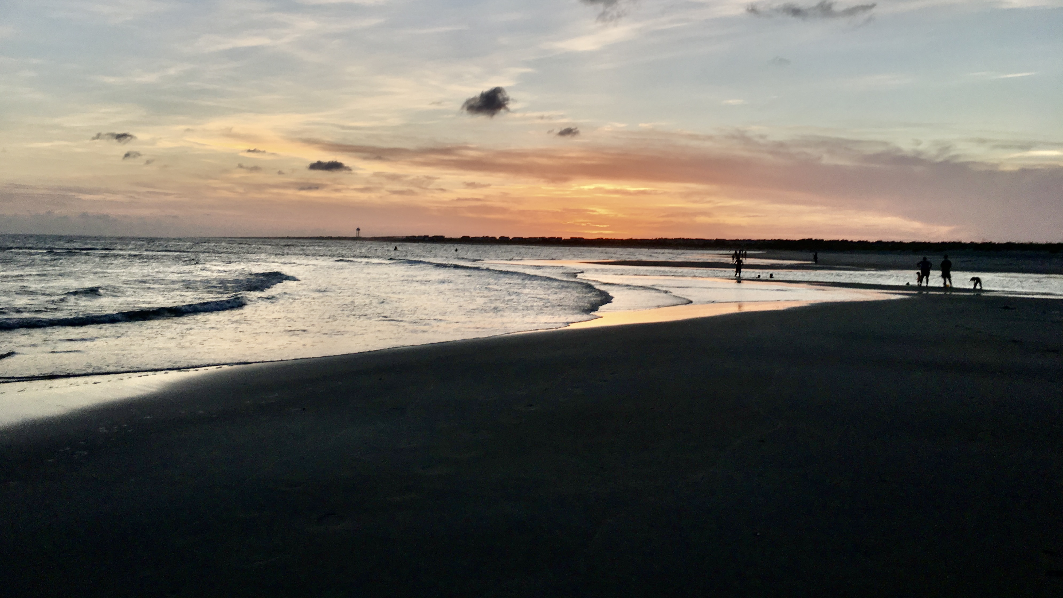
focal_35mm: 32
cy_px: 196
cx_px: 525
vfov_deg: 36.3
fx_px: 902
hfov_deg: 61.0
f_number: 2.2
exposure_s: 1/180
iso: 25
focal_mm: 4.15
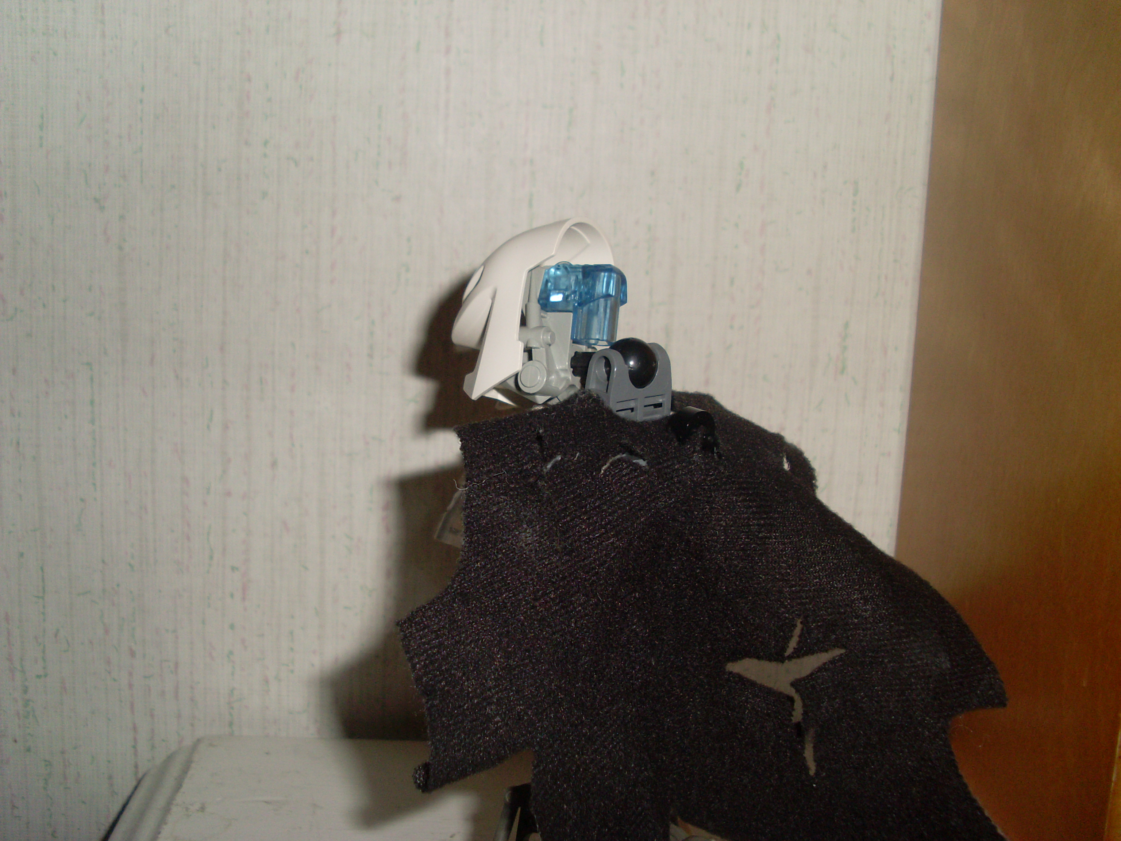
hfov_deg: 49.0
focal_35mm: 38
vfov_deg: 37.7
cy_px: 420
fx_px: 1231
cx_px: 560
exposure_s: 1/45
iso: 100
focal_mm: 6.3
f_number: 7.7
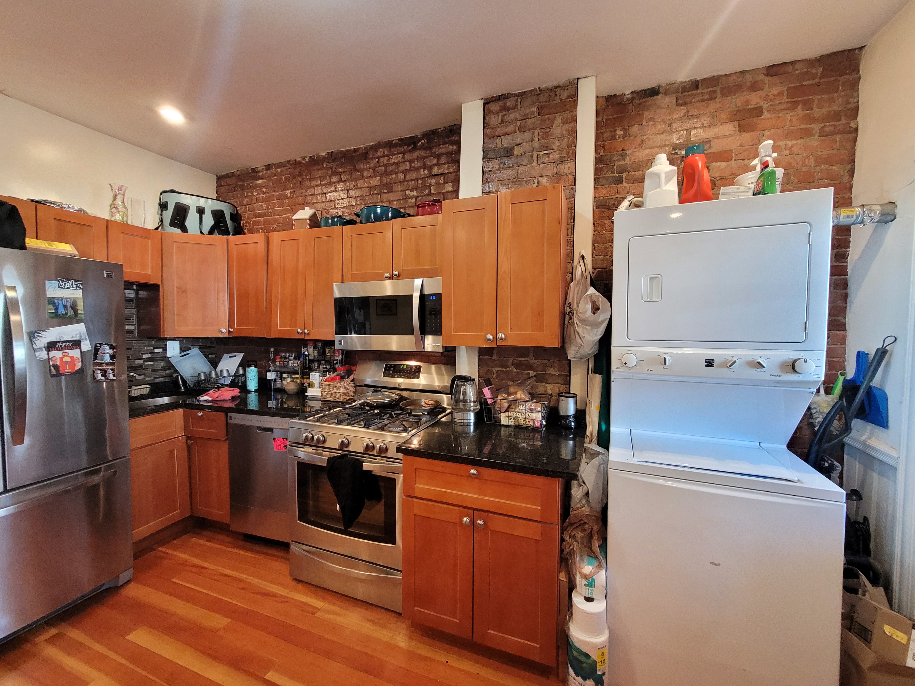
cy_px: 343
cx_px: 458
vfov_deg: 89.9
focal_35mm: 13
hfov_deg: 106.2
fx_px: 344
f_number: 2.2
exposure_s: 1/59
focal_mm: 1.74
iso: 400
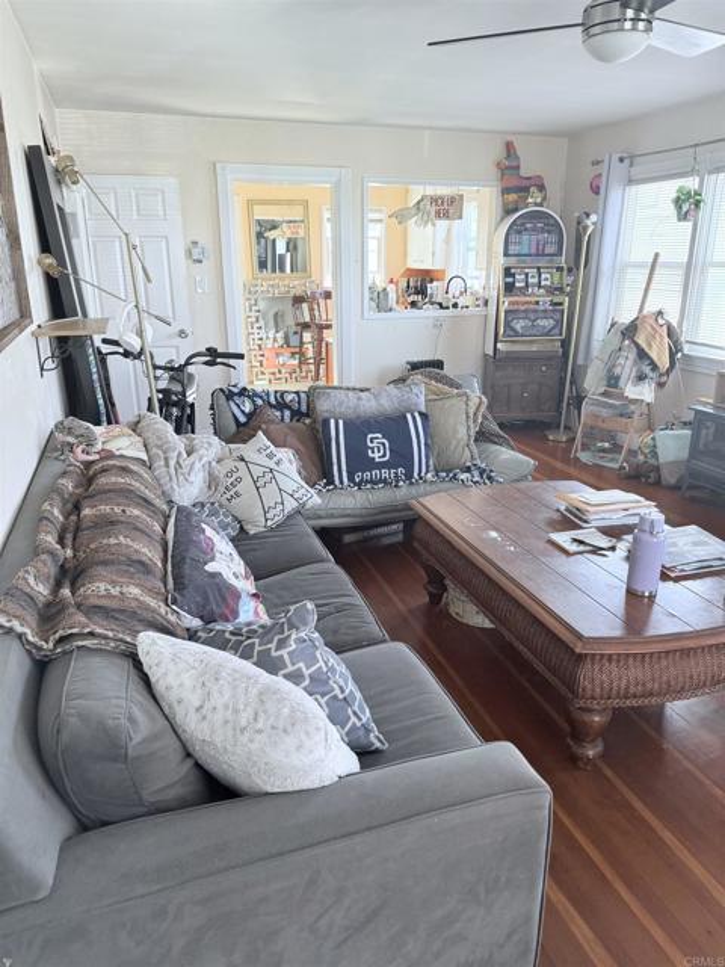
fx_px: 670
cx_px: 362
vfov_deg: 71.6
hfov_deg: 56.8
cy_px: 484
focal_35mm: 24
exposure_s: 1/104
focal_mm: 6.76
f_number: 1.78
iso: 200
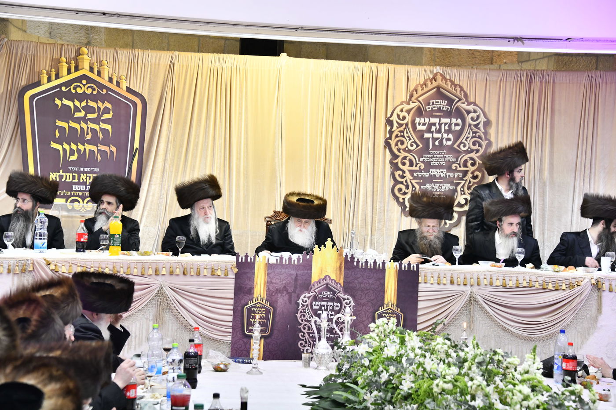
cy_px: 205
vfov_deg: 16.1
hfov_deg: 23.9
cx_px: 308
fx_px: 1454
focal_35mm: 85
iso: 1600
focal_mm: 85
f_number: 5.6
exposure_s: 1/125
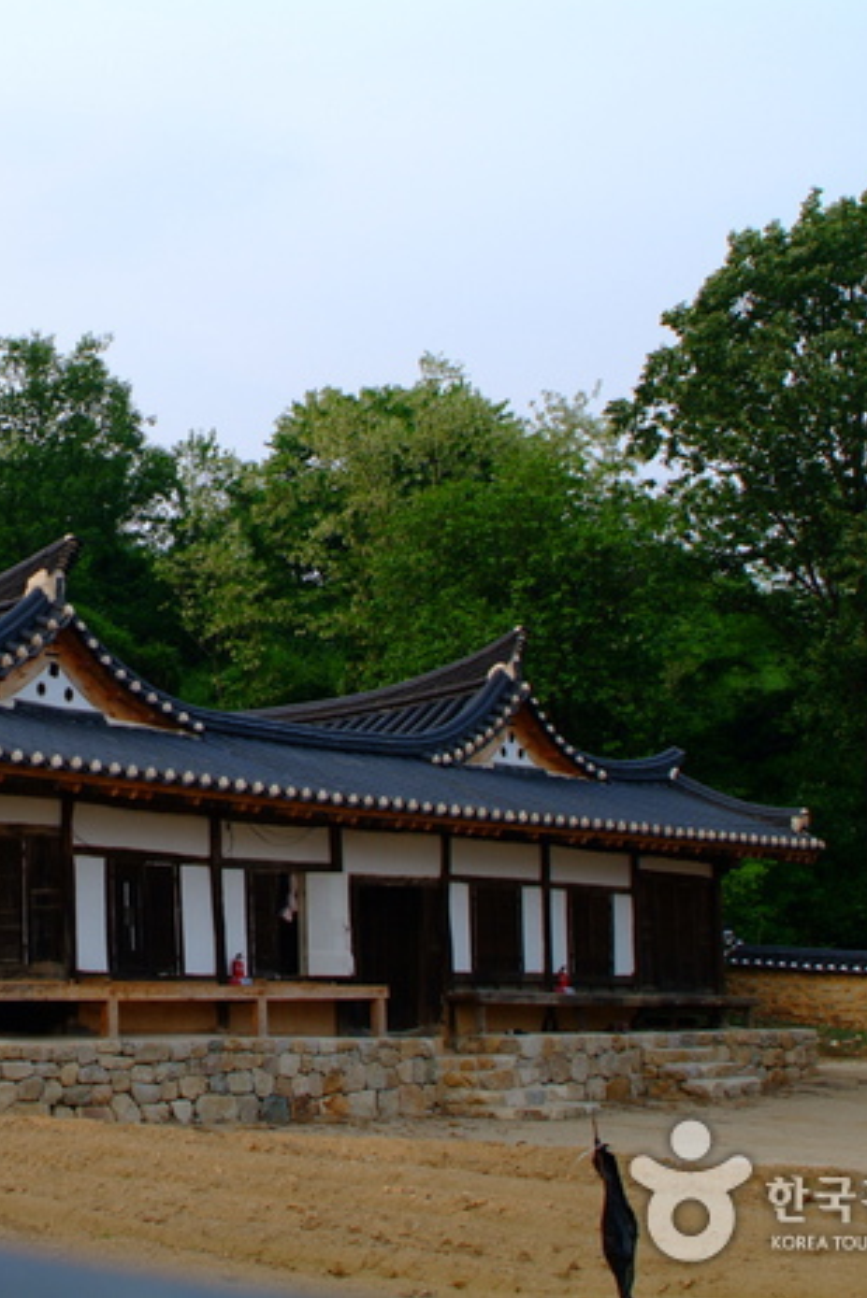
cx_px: 111
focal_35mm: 71
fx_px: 2563
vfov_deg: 28.4
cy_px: 645
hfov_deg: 18.9
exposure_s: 1/125
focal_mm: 31
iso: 200
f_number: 5.6
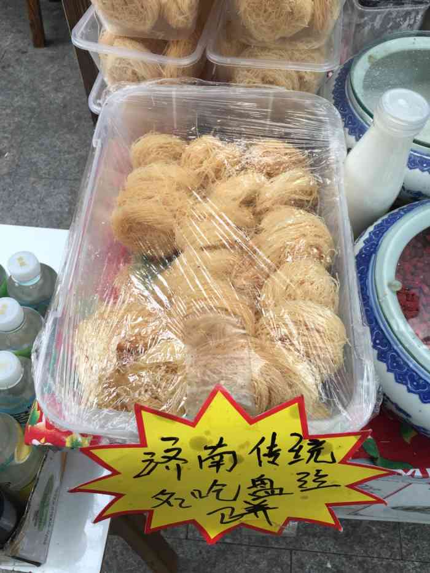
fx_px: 480
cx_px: 215
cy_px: 286
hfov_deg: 48.2
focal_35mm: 29
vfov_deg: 61.7
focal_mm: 4.15
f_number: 2.2
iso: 32
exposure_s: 1/100
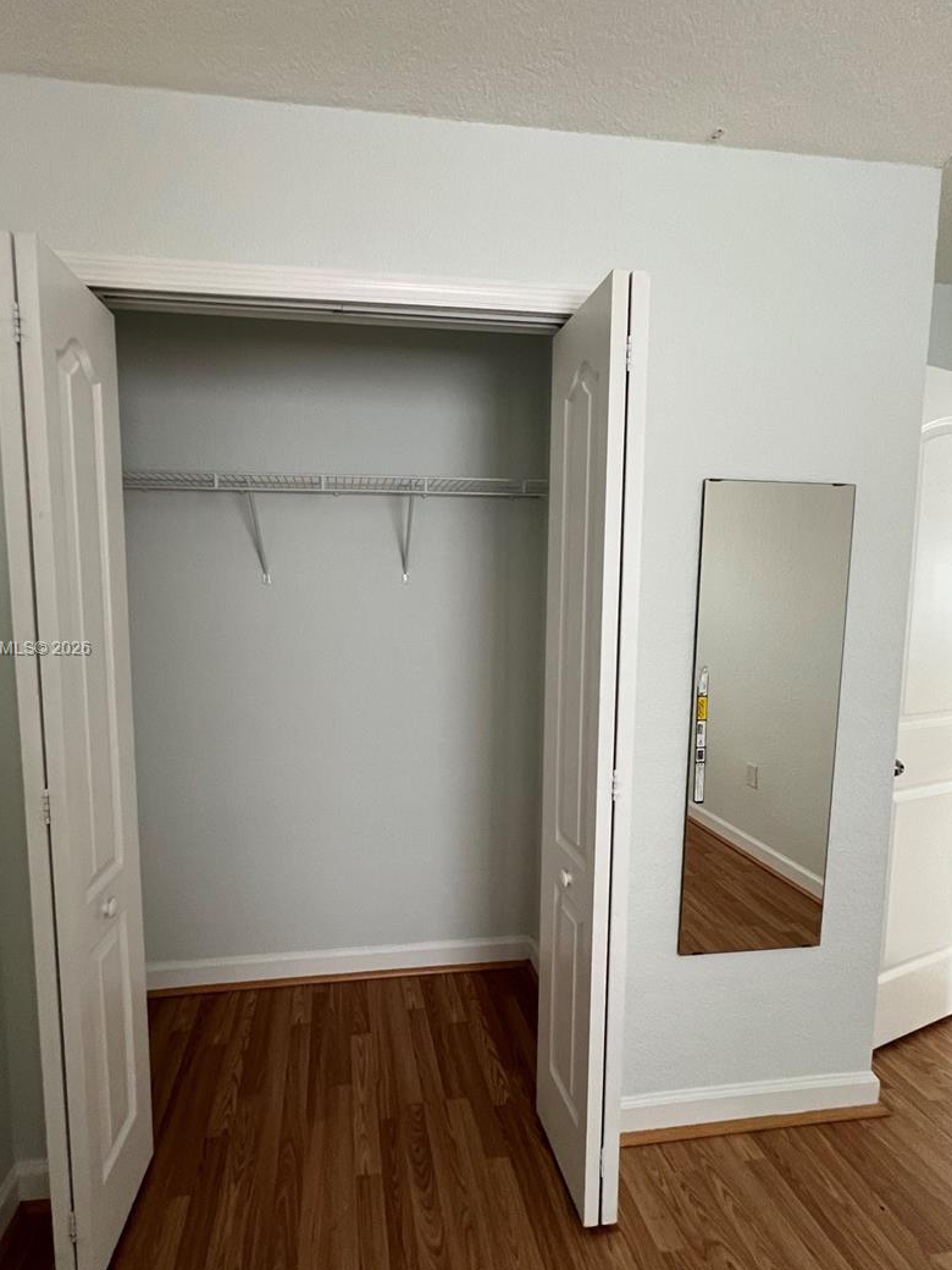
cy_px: 650
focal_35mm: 15
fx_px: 550
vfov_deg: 98.2
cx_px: 414
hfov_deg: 81.3
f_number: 1.8
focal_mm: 1.57
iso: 250
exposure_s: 1/80
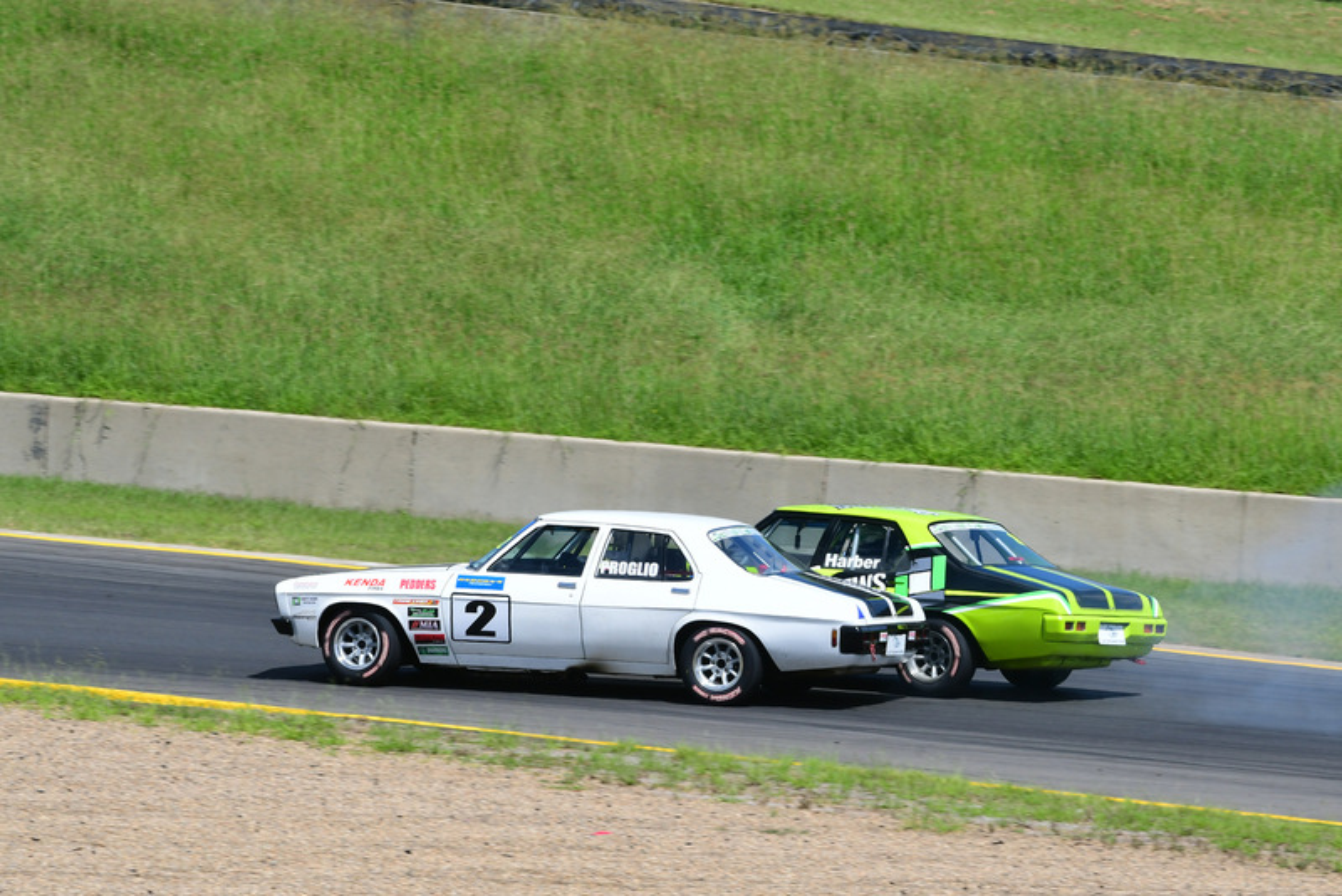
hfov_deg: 6.2
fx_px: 12305
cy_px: 448
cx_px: 671
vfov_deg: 4.2
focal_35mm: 330
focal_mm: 220
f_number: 13
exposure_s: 1/500
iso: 400
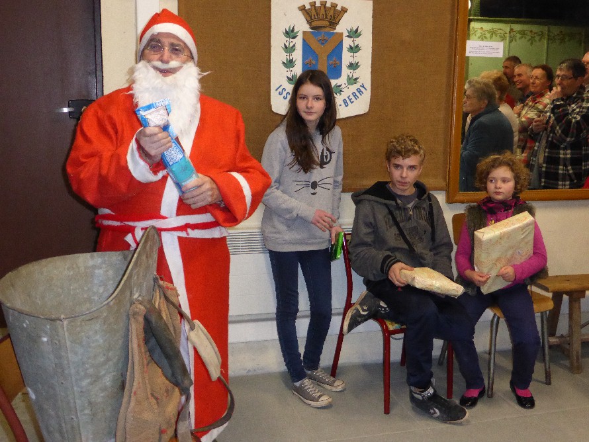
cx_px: 294
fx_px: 664
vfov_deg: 36.8
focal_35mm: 39
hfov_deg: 47.9
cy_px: 221
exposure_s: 1/60
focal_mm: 6.9
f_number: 3.9
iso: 800
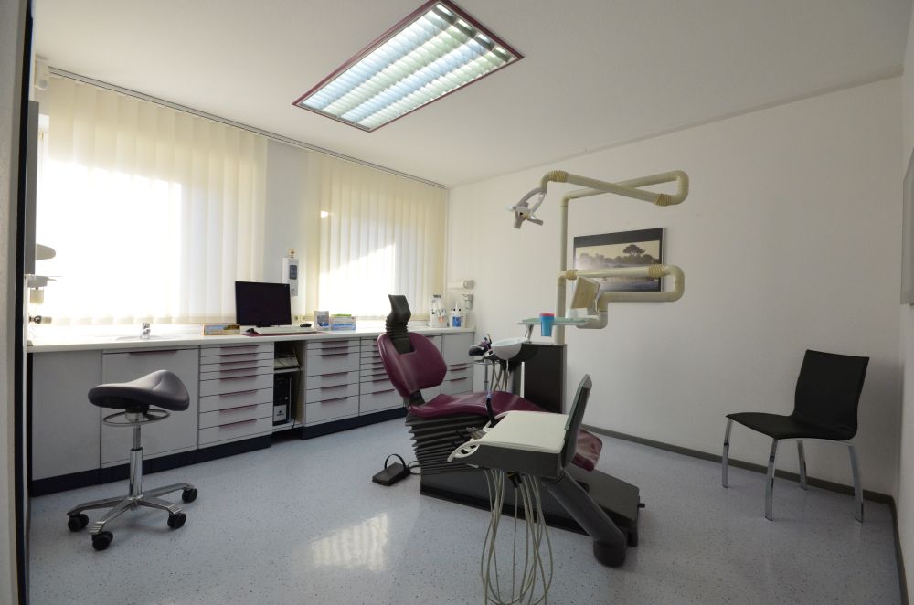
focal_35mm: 16
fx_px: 418
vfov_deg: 71.8
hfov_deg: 95.1
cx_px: 457
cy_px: 302
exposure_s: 1/200
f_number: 11
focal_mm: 11
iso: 1600
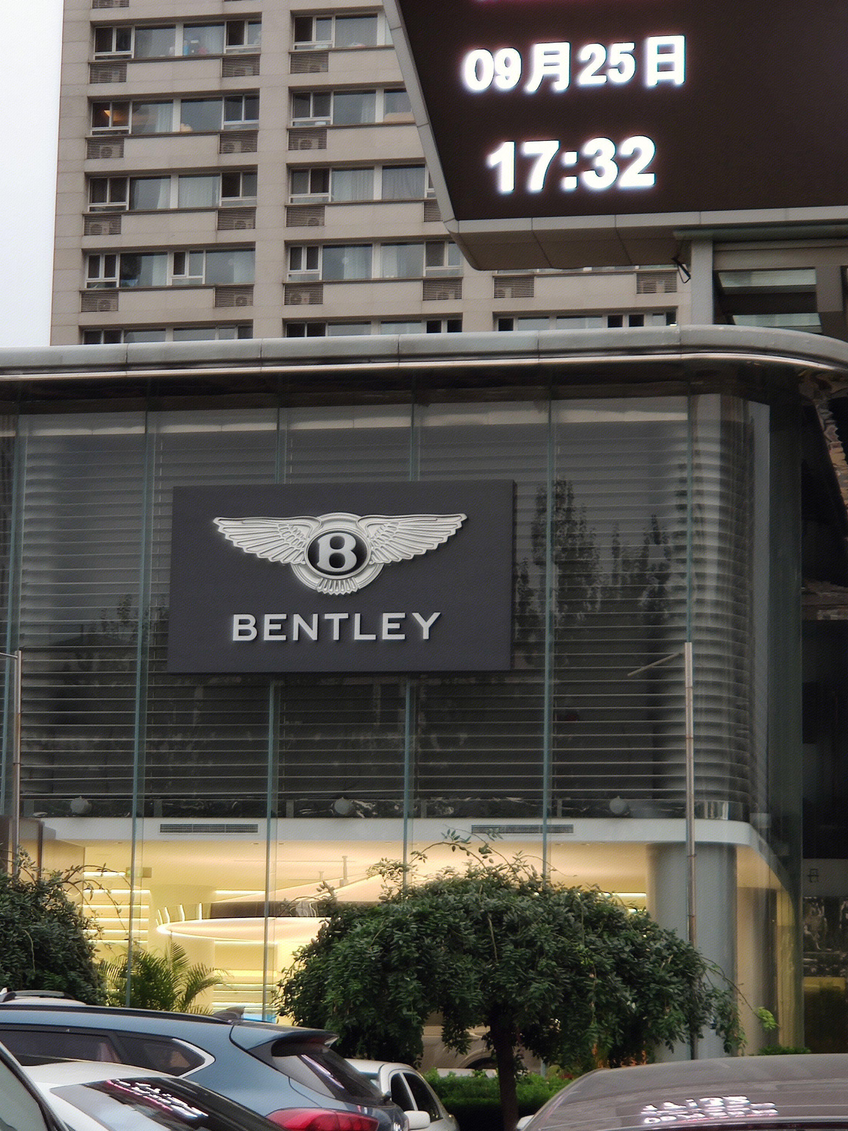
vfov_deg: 20.9
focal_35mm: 94
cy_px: 568
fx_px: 3071
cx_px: 326
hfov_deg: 15.7
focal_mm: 6.22
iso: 108
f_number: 2.2
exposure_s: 1/50
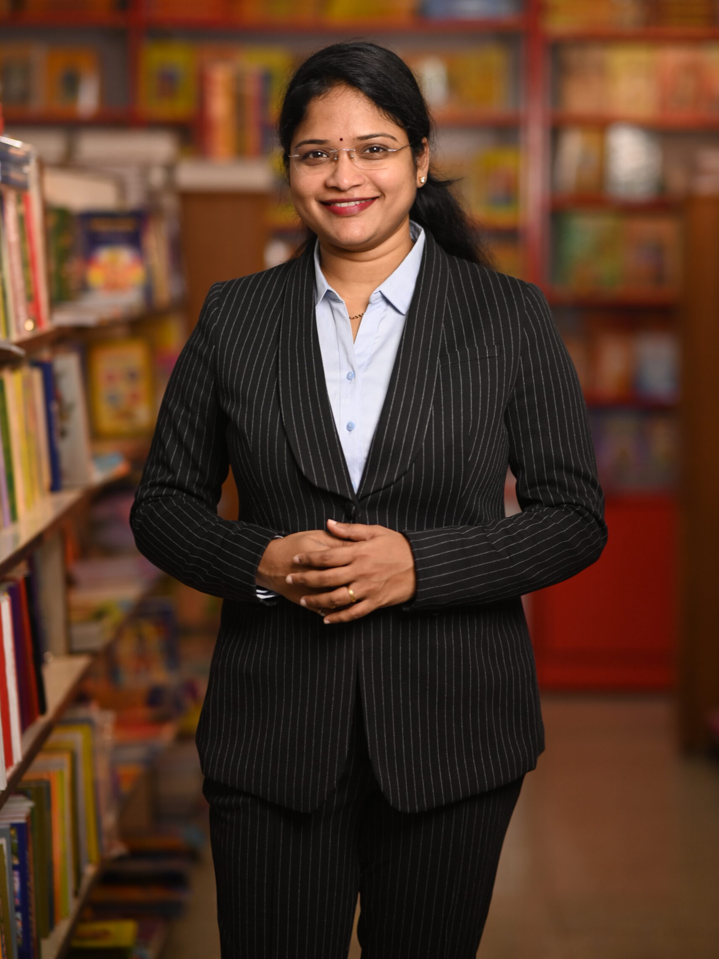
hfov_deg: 16.1
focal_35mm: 92
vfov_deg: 21.3
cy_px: 439
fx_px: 2548
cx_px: 359
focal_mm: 85
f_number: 1.8
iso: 320
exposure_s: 1/250
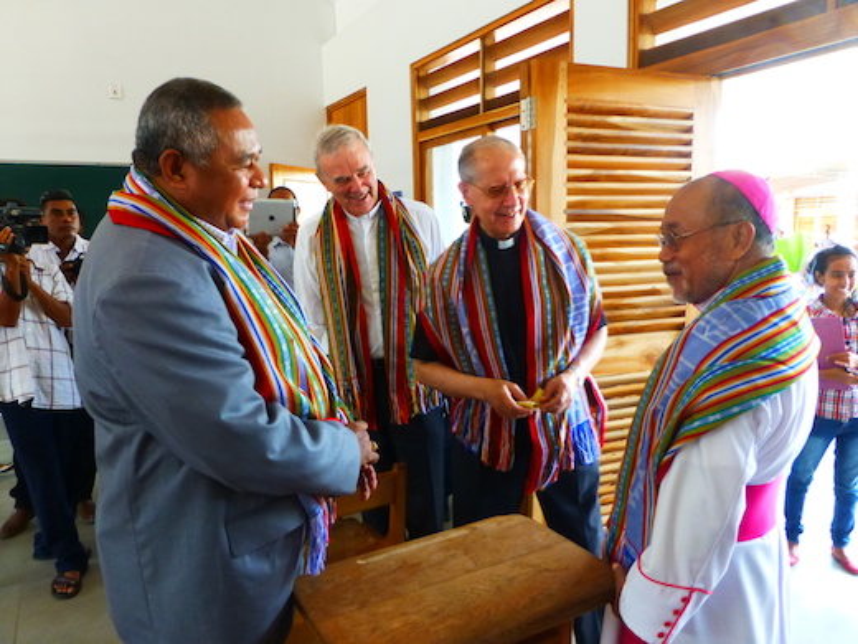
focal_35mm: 24
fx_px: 595
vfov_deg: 56.8
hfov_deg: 71.6
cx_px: 429
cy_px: 322
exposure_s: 1/60
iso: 400
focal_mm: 4.3
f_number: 3.3
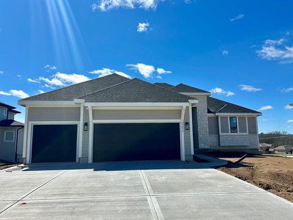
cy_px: 110
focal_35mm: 25
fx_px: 212
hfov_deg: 69.4
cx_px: 148
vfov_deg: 54.9
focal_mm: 6.86
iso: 80
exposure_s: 1/7042
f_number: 1.78
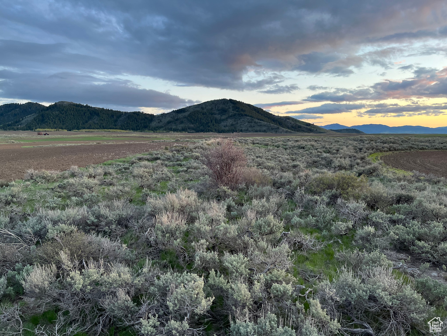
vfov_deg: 53.1
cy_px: 168
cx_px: 224
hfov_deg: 67.3
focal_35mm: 26
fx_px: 336
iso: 125
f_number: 1.6
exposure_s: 1/121
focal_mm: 5.1
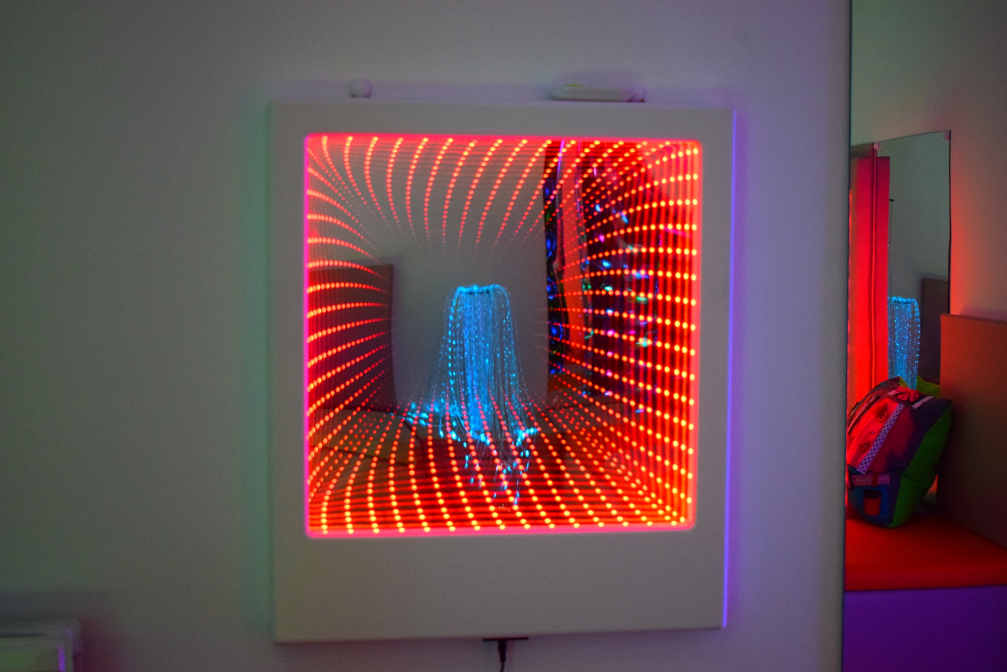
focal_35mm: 54
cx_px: 504
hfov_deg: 36.9
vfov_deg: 25.1
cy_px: 336
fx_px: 1510
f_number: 4.8
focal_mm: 36
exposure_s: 1/60
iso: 1400
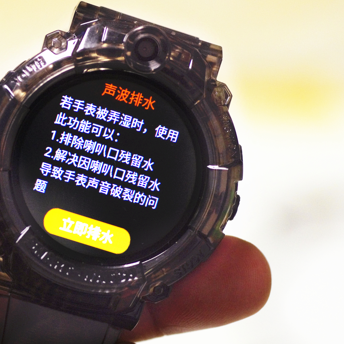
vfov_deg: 10.0
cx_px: 117
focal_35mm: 174
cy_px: 173
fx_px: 1956
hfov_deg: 10.0
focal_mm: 90
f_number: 4
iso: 3200
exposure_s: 1/125
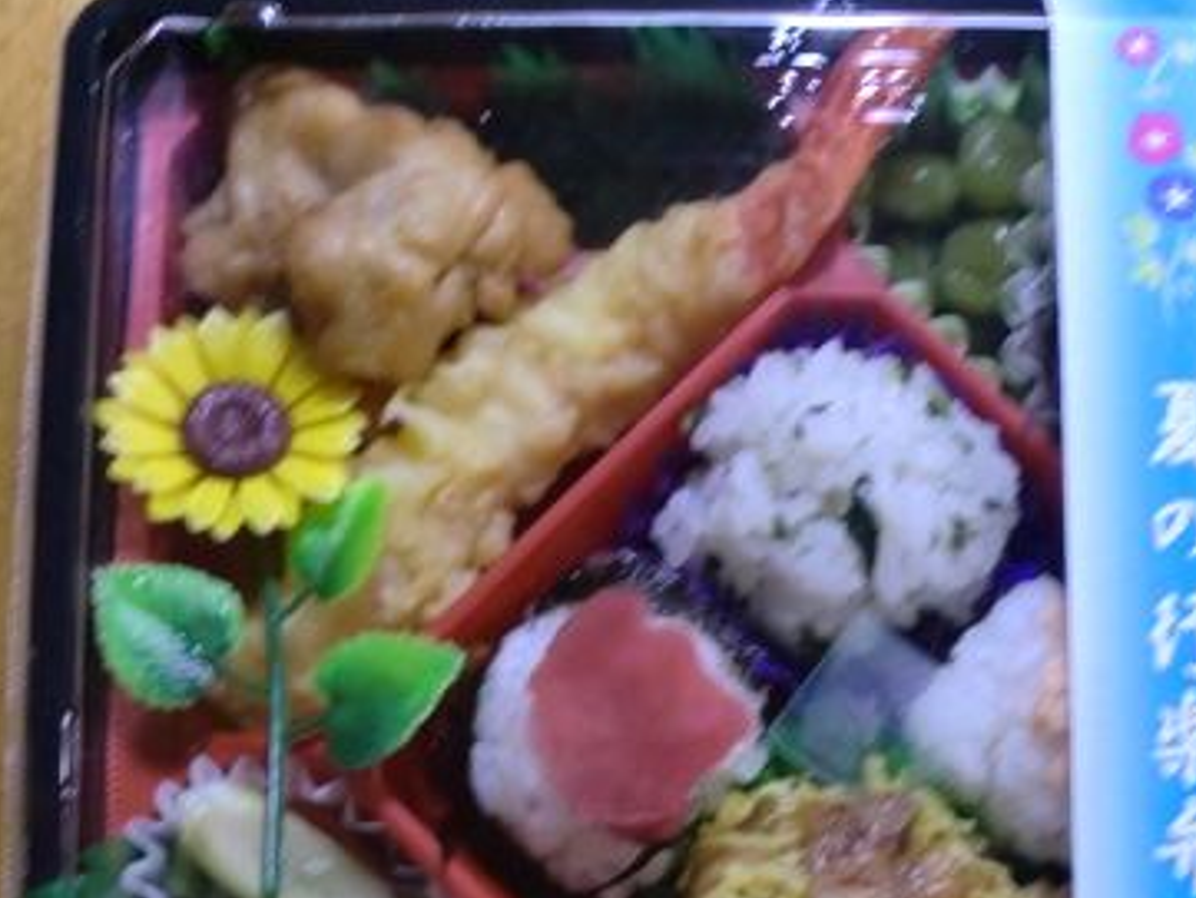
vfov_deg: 23.2
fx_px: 2143
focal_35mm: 62
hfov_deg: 31.0
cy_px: 769
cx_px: 769
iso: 400
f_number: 3.1
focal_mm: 6.3
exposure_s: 1/15
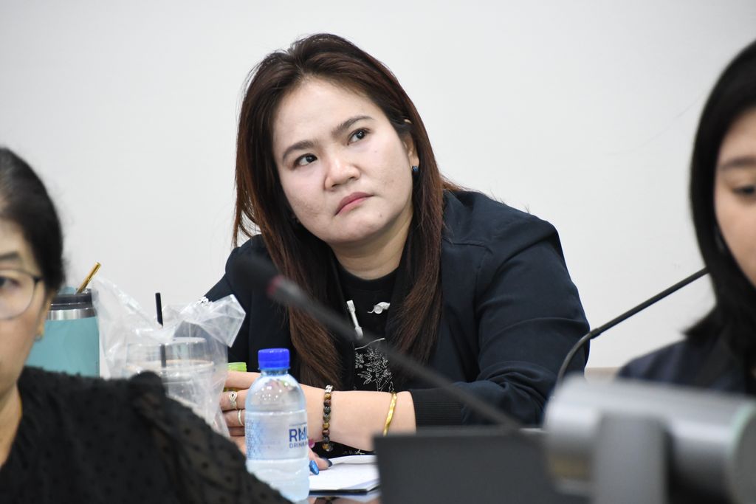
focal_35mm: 292
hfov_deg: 7.1
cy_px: 252
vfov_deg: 4.7
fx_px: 6132
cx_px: 378
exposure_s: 1/50
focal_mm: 195
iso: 3200
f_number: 6.3
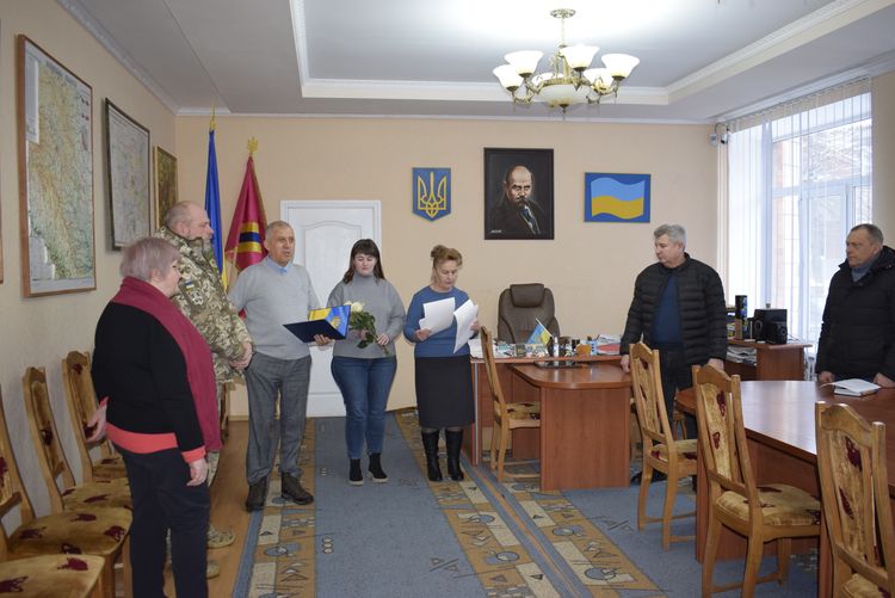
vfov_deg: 43.7
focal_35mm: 30
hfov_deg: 61.9
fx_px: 746
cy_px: 299
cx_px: 448
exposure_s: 1/80
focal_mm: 20
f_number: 4.5
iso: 800
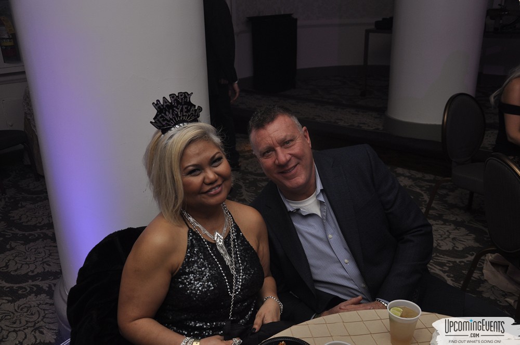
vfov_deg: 35.4
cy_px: 172
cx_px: 260
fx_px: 541
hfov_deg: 51.3
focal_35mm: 38
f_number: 5
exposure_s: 1/60
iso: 400
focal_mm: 25
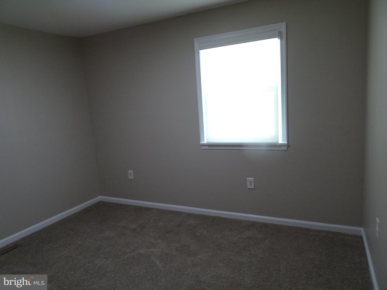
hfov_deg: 71.6
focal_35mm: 24
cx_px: 194
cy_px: 145
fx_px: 268
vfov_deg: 56.8
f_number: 3.5
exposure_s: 1/30
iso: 200
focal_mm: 4.1
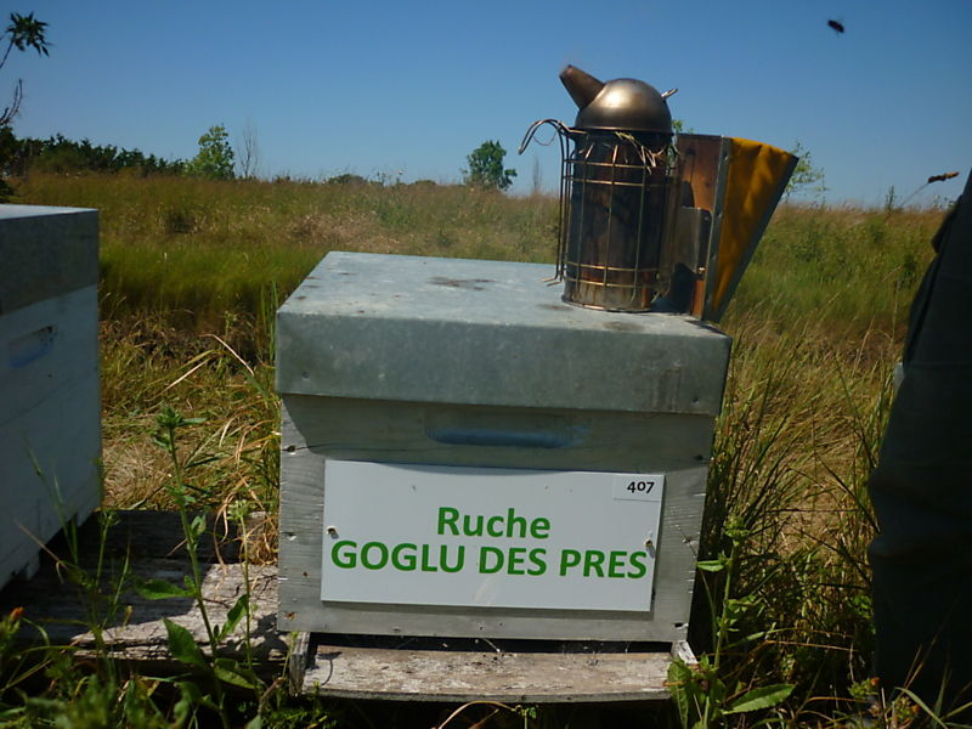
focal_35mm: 33
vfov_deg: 42.9
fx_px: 927
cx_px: 486
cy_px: 364
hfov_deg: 55.4
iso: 80
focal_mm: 5.5
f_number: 8
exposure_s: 1/320
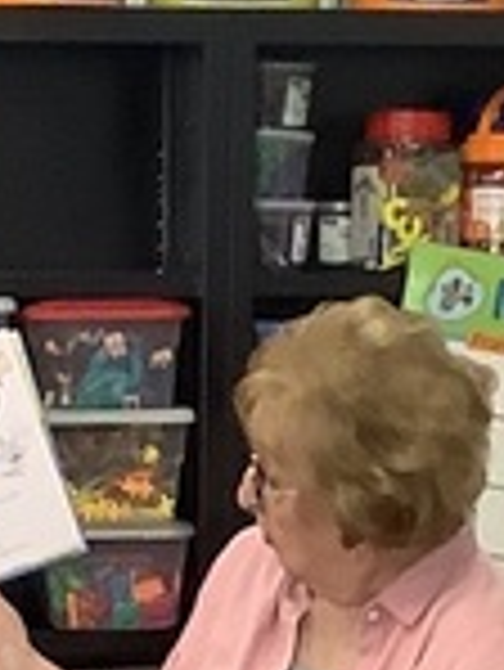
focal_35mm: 213
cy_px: 1884
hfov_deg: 7.0
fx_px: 4129
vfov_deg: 8.1
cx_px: 148
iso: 250
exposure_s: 1/60
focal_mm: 3.3
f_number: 2.4
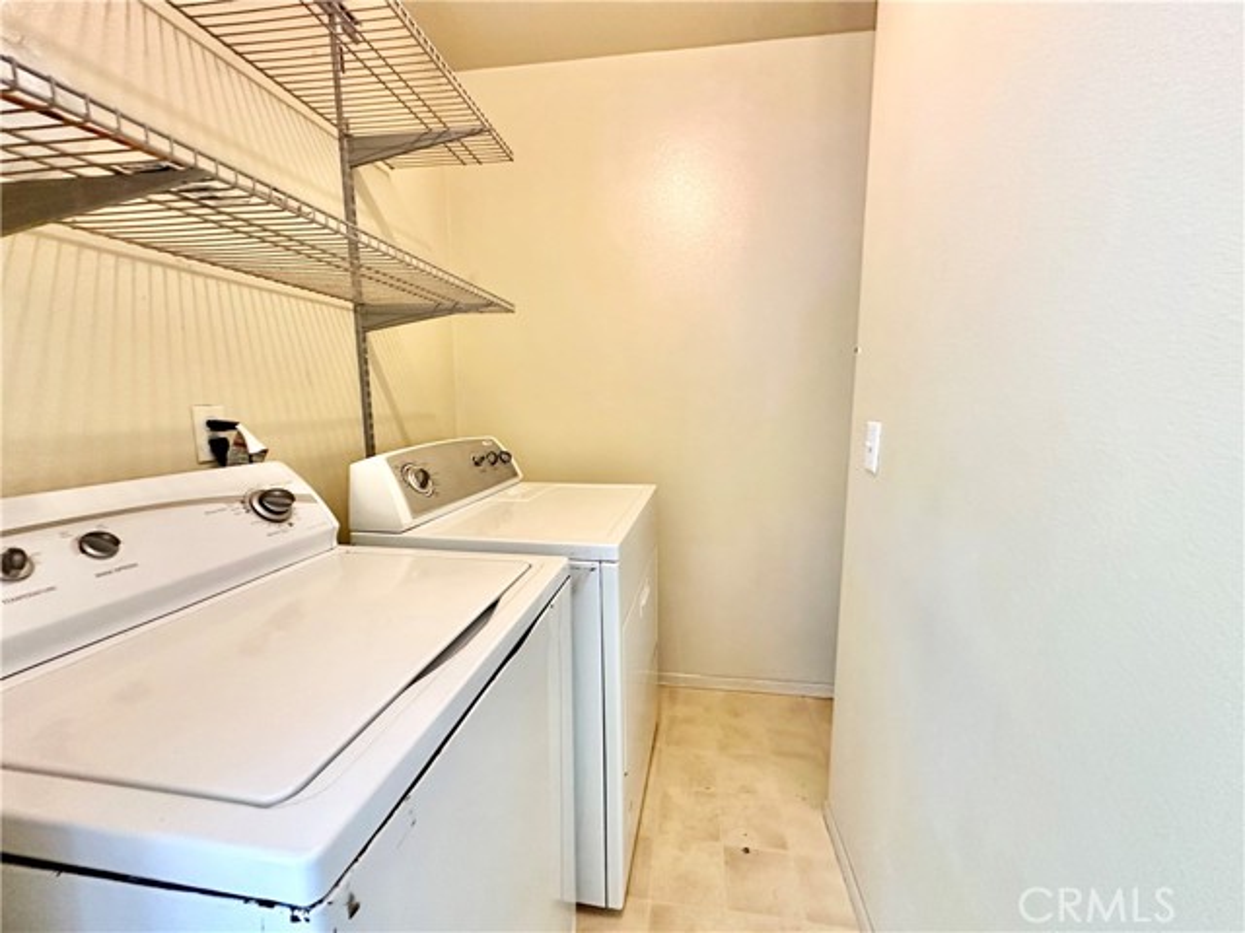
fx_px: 504
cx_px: 622
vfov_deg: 85.7
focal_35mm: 14
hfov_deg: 102.1
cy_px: 466
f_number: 2.2
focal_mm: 2.22
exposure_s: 1/60
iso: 640
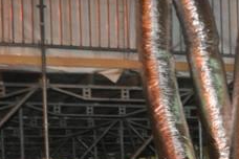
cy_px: 276
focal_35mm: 121
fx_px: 803
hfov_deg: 15.2
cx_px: 394
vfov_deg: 10.7
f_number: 4
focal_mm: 18
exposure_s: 1/60
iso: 800
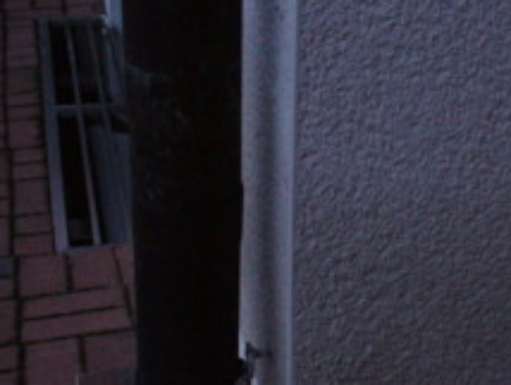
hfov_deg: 27.2
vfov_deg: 21.2
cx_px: 449
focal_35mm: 69
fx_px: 1020
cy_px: 294
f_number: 2.8
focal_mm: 6.1
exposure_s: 1/8
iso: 200
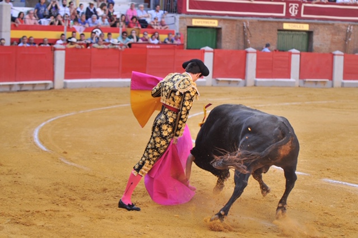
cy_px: 119
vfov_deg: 13.0
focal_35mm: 105
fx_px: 1044
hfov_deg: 19.5
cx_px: 179
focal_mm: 70
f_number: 2.8
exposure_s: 1/640
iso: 400
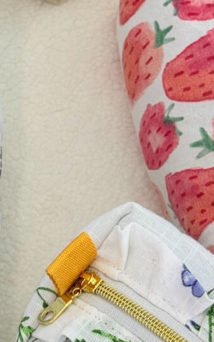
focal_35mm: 97
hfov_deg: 13.3
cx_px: -6
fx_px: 904
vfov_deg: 21.4
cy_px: 136
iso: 100
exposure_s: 1/79
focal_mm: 6.76
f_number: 1.78
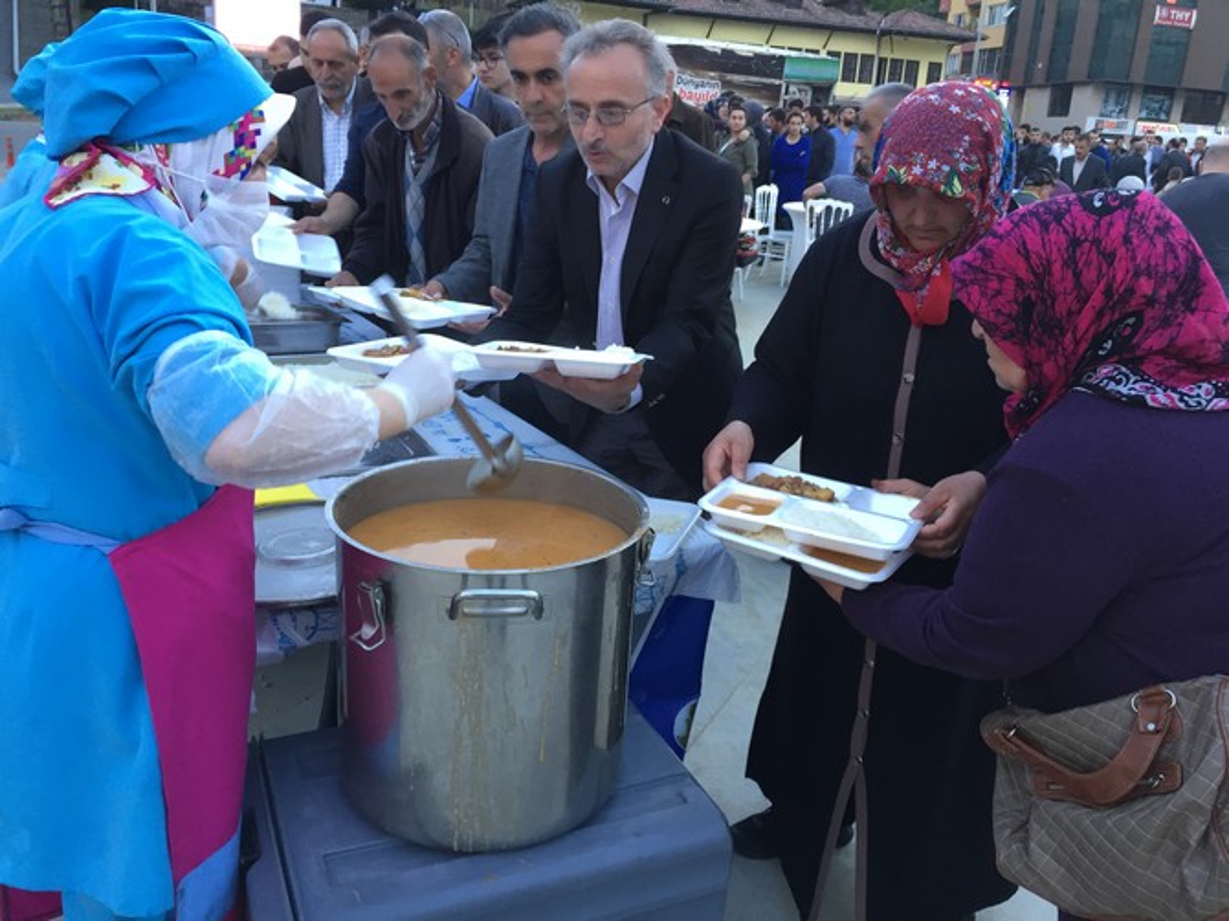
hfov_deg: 61.7
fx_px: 1029
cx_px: 614
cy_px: 460
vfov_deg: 48.2
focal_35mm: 29
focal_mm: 4.15
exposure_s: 1/33
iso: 100
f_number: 2.2
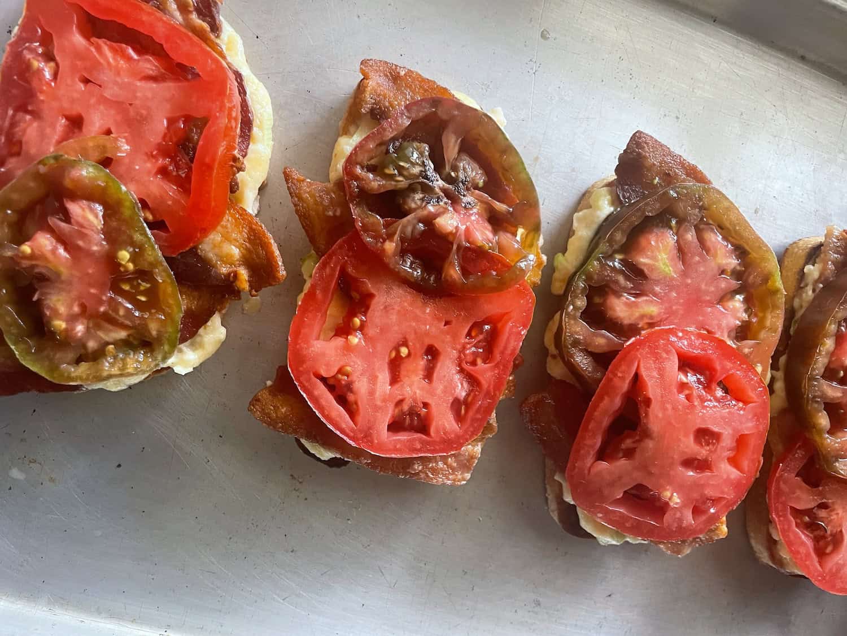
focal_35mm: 26
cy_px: 318
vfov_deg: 53.1
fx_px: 636
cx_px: 424
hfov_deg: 67.3
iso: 250
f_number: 1.6
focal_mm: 4.2
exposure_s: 1/60
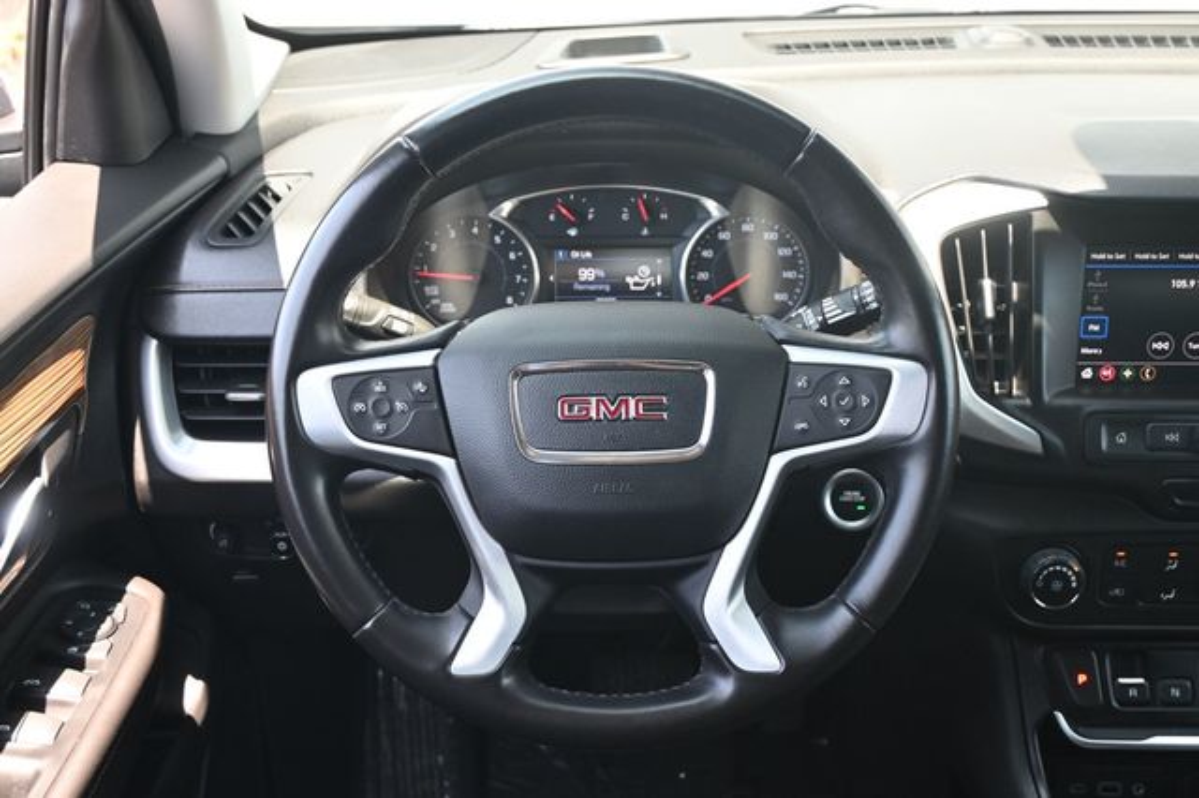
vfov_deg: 35.5
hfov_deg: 51.3
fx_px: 1248
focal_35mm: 38
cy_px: 399
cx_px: 600
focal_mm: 25
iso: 640
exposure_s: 1/125
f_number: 4.2
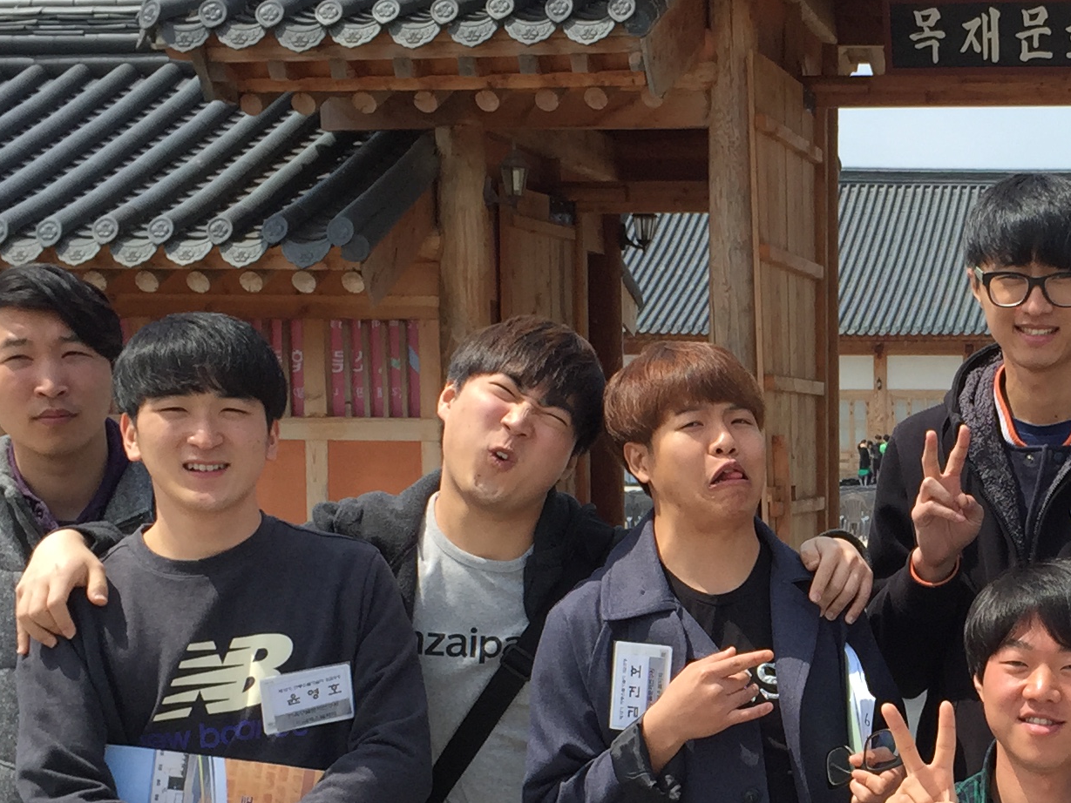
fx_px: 2383
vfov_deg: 18.9
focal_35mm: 77
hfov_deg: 24.6
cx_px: 967
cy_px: 682
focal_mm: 4.15
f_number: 2.2
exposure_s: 1/1199
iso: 32
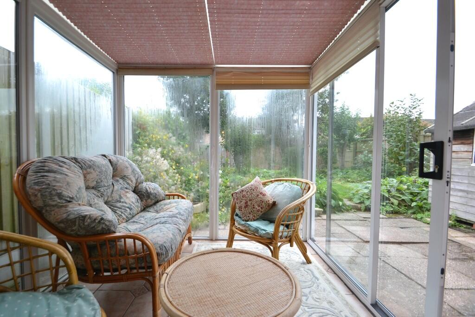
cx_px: 238
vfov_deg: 77.3
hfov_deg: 100.4
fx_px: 198
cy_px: 158
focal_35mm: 15
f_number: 5.6
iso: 320
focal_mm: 10
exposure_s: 1/125
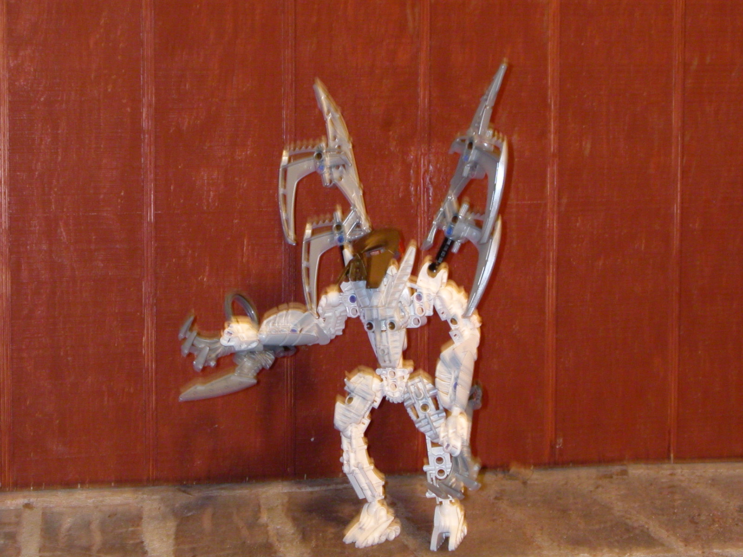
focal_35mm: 68
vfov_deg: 21.6
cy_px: 278
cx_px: 372
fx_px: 1460
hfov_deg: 28.6
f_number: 3.7
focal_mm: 10.4
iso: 200
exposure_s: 1
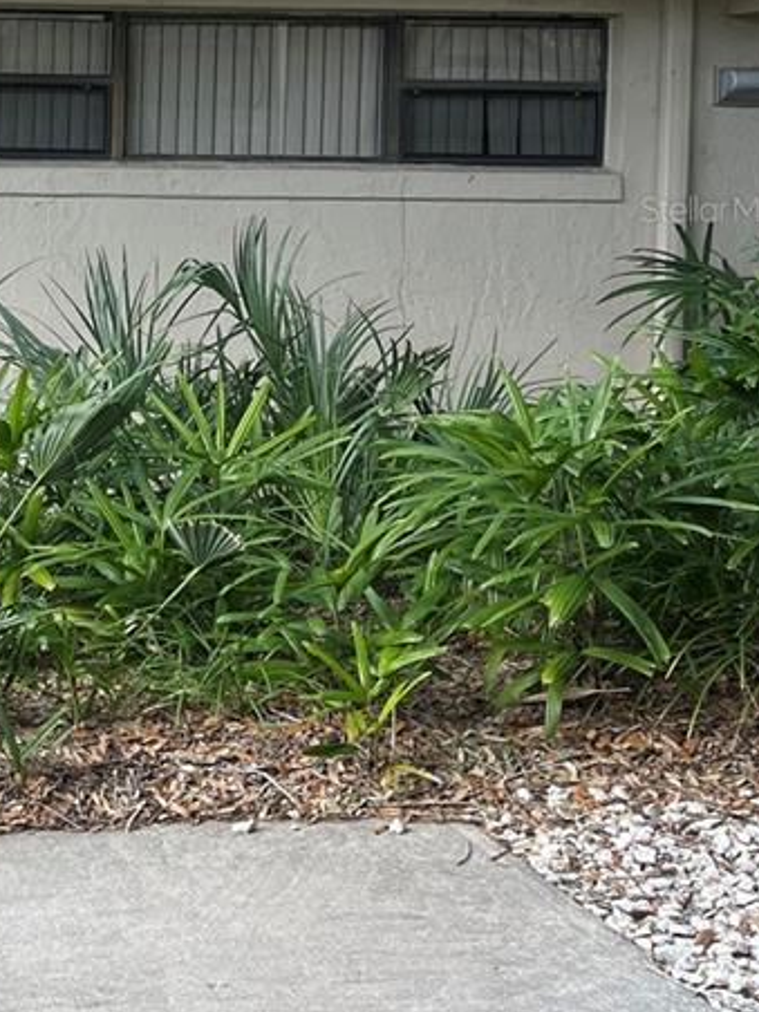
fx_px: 2017
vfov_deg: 27.6
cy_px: 208
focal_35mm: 69
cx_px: -208
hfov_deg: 19.7
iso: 50
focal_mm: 5.1
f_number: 1.6
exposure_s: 1/569
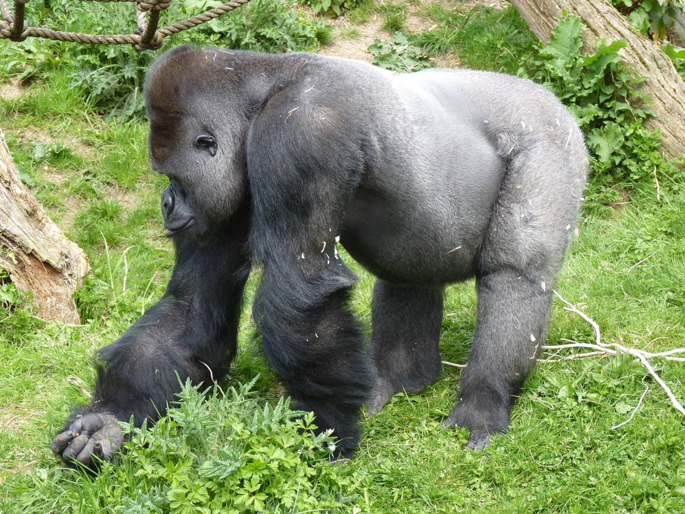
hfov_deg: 14.3
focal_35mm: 138
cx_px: 342
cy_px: 257
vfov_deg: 10.7
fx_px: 2731
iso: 80
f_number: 3.6
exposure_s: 1/100
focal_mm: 24.5
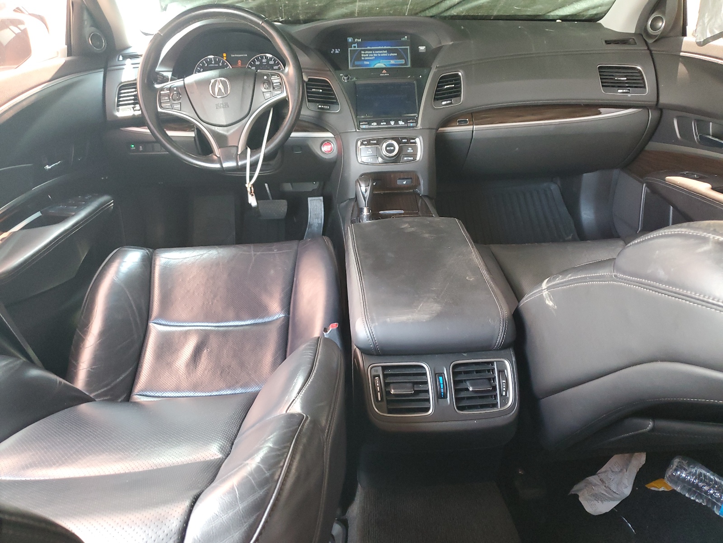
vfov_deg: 53.1
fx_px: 543
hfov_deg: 67.3
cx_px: 362
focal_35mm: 26
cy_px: 272
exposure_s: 1/60.2
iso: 234
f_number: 1.5
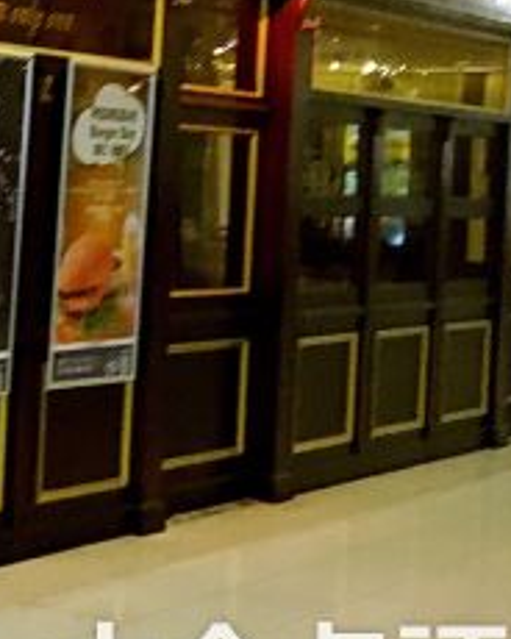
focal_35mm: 86
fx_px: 1626
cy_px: 93
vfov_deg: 21.8
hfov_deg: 15.5
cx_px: -392
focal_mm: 4.15
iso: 200
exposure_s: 1/17
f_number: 2.2
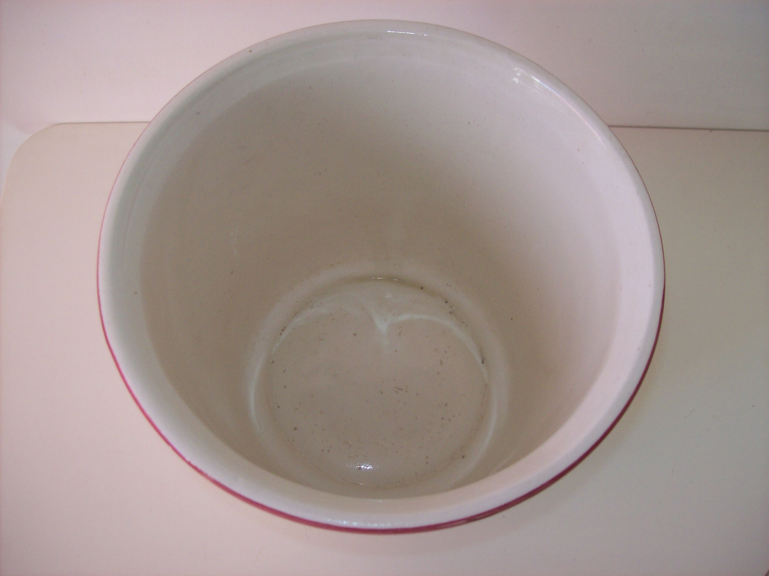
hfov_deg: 51.4
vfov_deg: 39.6
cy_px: 288
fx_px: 799
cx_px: 384
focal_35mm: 36
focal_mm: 6
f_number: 2.7
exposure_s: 1/64
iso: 80
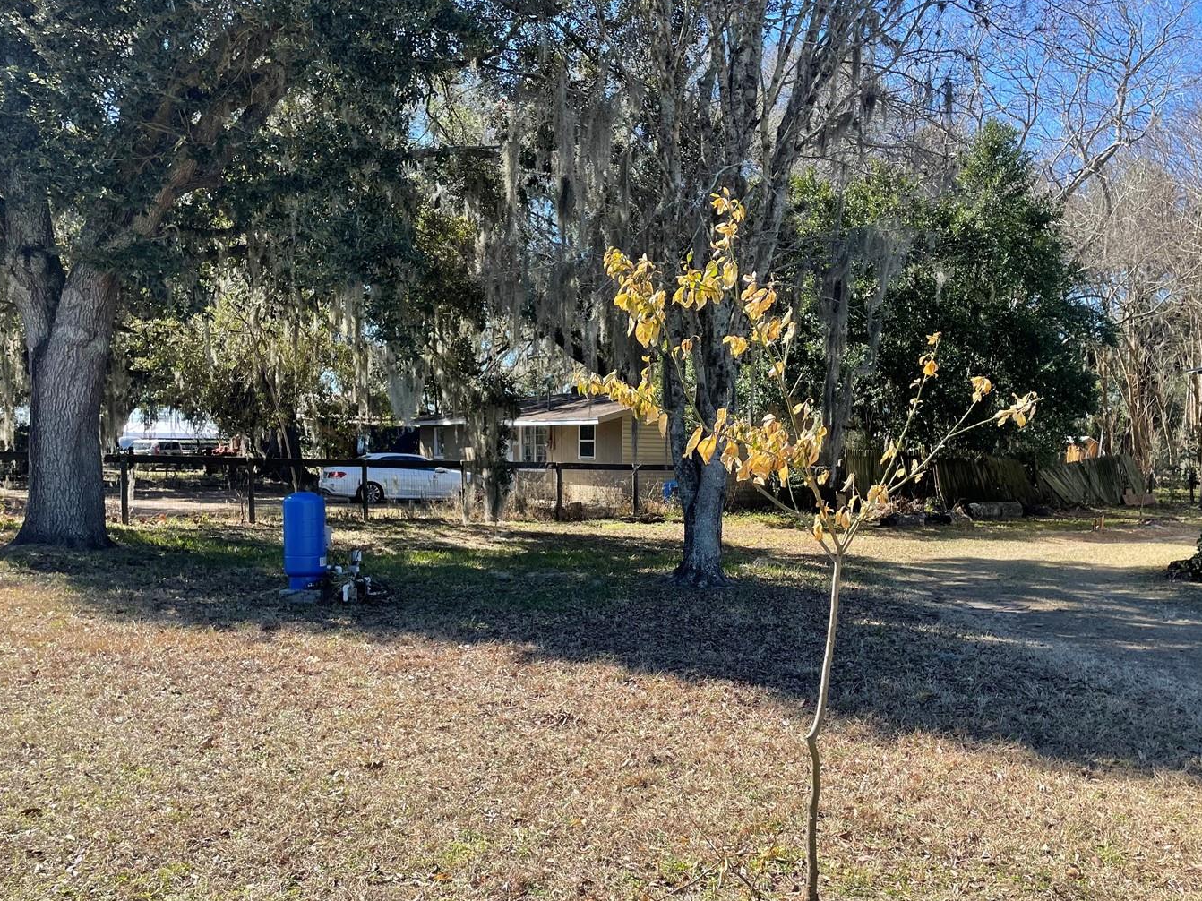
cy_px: 511
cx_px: 667
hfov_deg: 58.2
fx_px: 1076
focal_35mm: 31
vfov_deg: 45.3
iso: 32
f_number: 1.6
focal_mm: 4.2
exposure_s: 1/1103
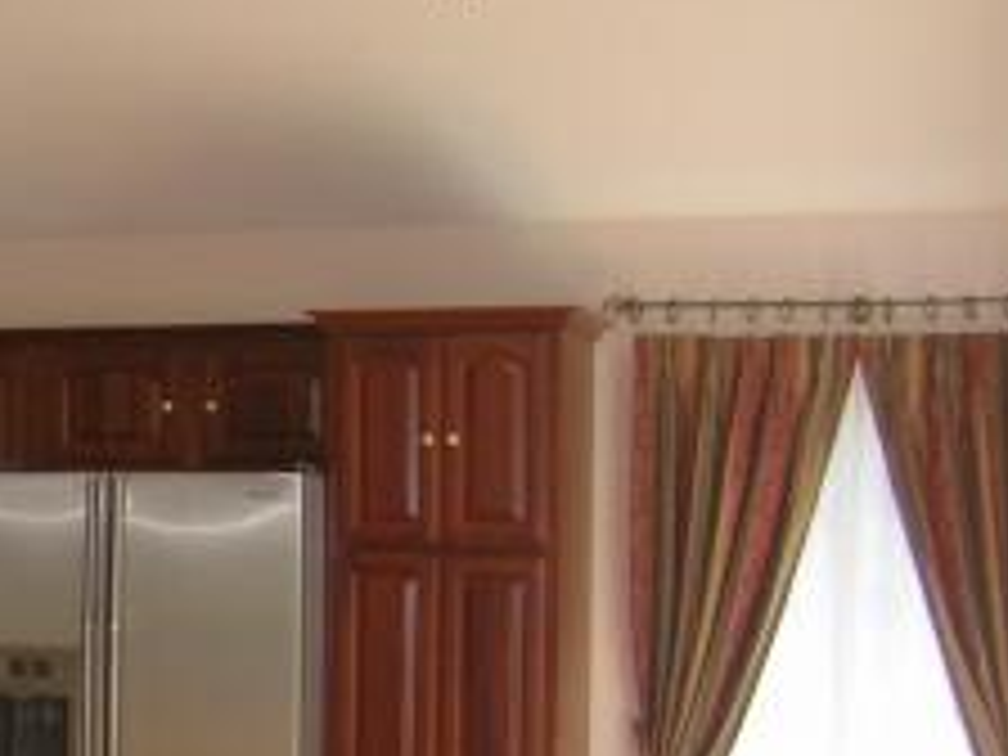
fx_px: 2563
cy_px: 603
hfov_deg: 20.7
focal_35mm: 88
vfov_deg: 16.7
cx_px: -216
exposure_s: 1/30
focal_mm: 5.7
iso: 50
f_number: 2.9
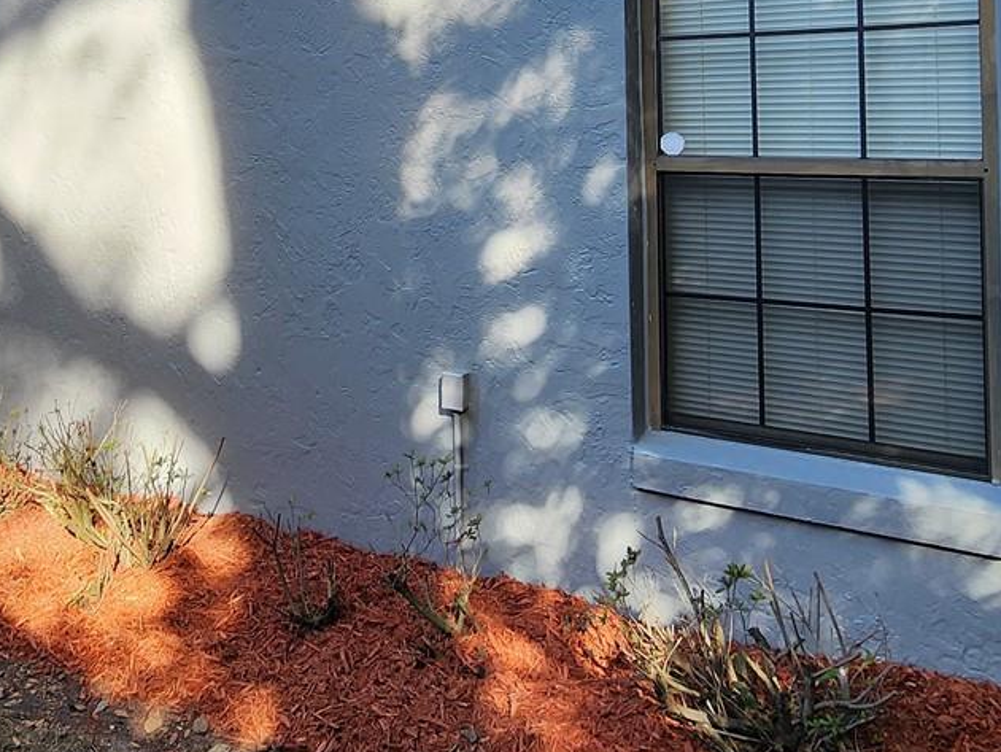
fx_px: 955
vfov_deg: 40.2
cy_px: 94
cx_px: 342
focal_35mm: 33
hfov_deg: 54.3
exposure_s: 1/338
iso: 50
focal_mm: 2.2
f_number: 2.2
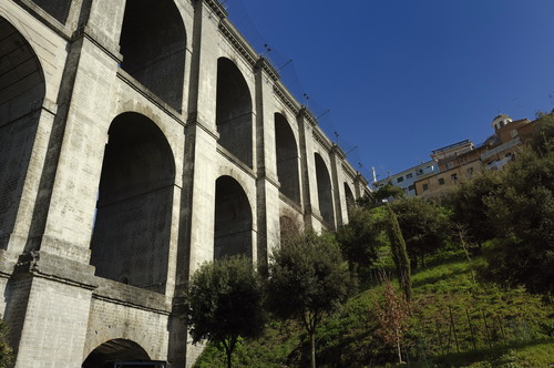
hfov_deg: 60.3
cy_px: 184
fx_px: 476
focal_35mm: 31
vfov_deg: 42.2
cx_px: 277
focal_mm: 31
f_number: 9
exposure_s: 1/320
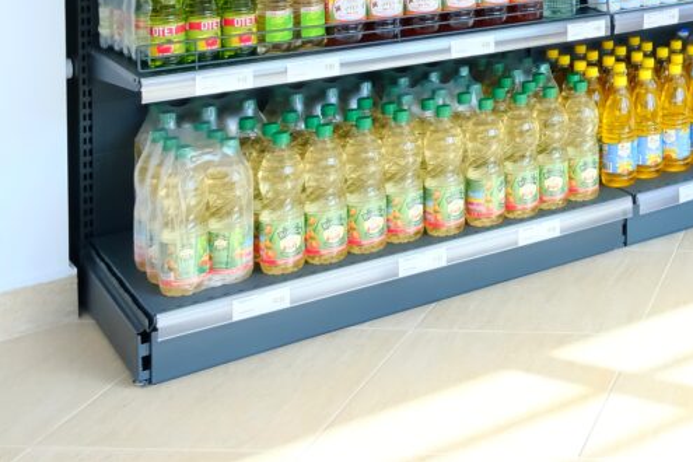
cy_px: -134
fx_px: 1193
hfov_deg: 28.1
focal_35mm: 62
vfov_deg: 20.1
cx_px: 840
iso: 1600
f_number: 10
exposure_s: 1/200
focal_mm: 16
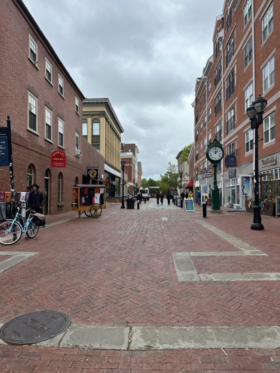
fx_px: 259
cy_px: 186
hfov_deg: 56.8
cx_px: 140
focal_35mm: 24
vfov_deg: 71.6
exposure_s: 1/2660
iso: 80
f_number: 1.78
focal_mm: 6.86
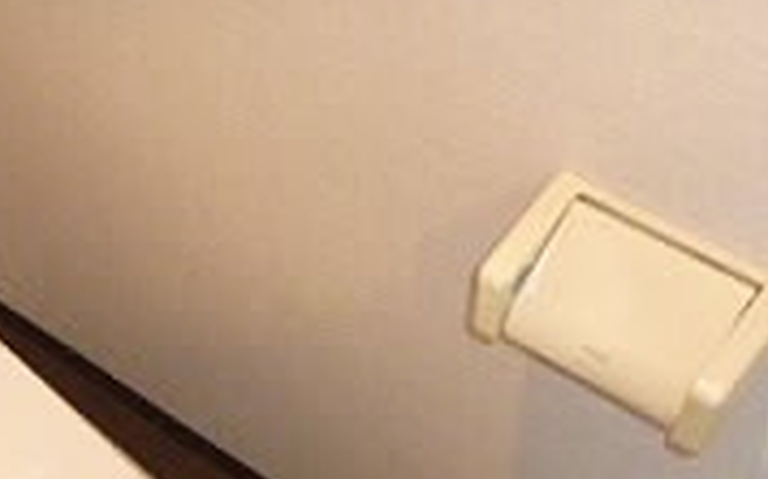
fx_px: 1401
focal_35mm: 67
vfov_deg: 19.0
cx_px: 82
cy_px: 451
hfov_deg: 29.4
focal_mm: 4.5
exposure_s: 1/60
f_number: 3.1
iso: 640
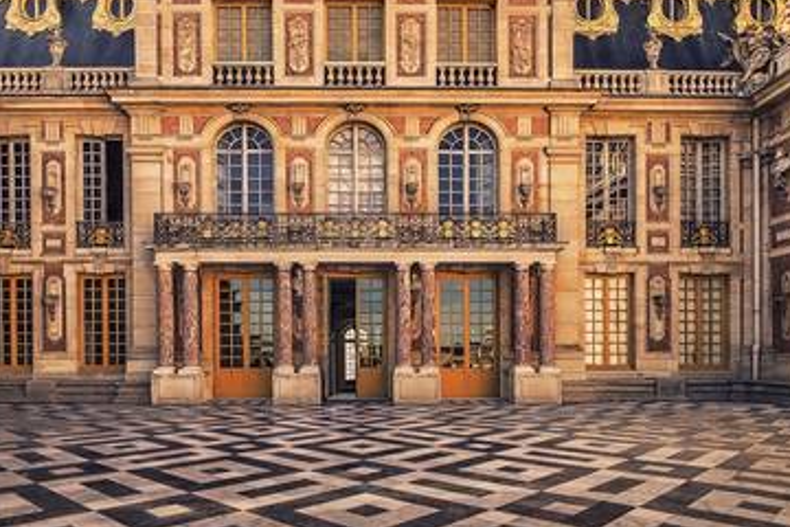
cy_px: 134
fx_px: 439
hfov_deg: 83.7
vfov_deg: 58.8
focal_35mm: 20
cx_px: 356
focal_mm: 12
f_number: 5.6
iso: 64
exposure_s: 1/125
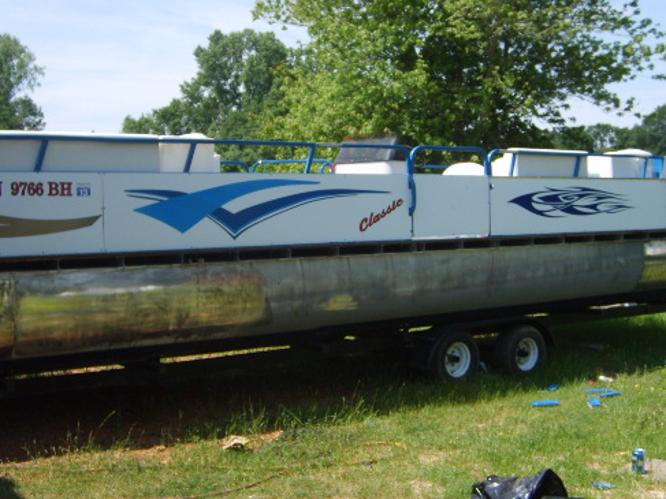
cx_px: 304
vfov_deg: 31.5
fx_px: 885
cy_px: 228
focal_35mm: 46
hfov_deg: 41.2
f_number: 2.8
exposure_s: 1/1000
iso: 50
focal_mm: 5.8
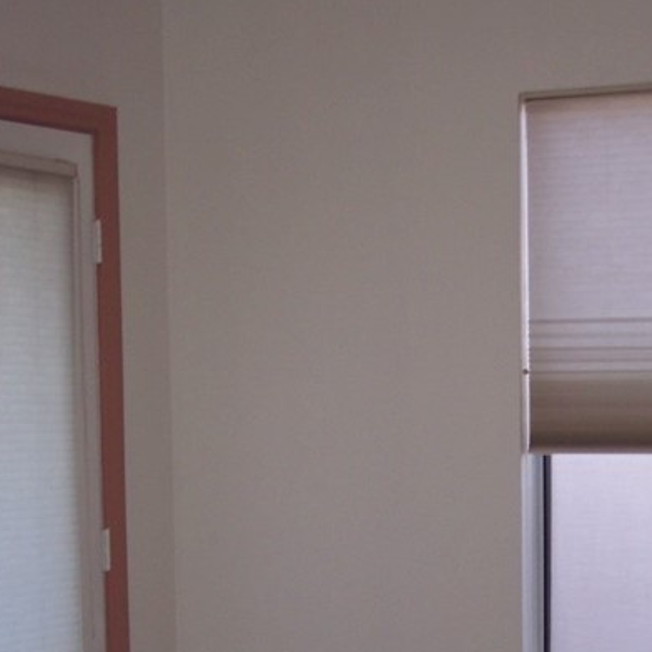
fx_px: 1918
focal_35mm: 90
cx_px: 441
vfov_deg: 19.0
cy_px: 584
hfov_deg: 19.2
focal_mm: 8
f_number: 2.8
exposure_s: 1/60
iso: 100
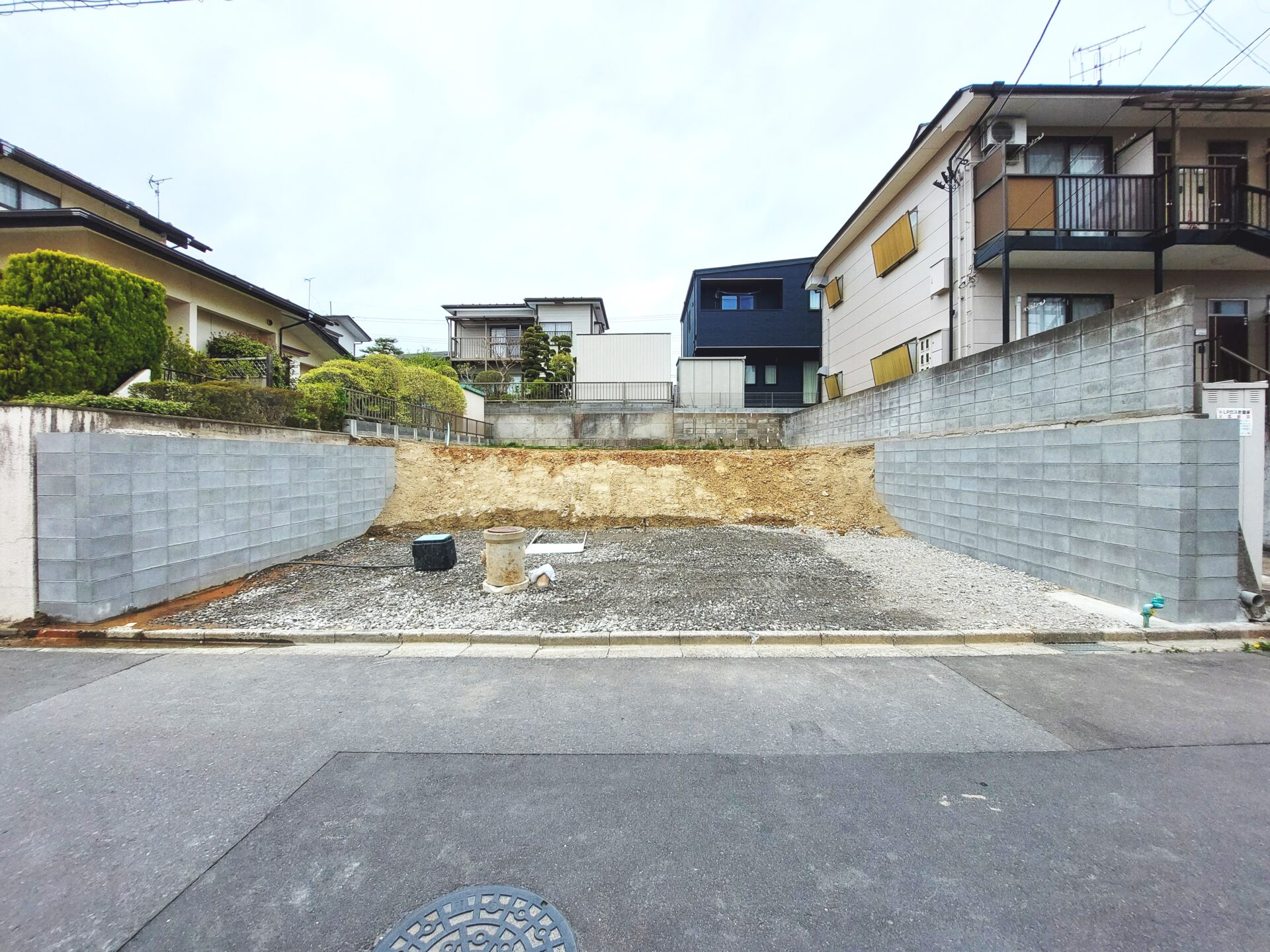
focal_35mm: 13
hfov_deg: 106.2
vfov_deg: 89.9
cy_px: 476
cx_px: 635
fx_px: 477
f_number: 2.2
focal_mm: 1.74
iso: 50
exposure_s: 1/1183
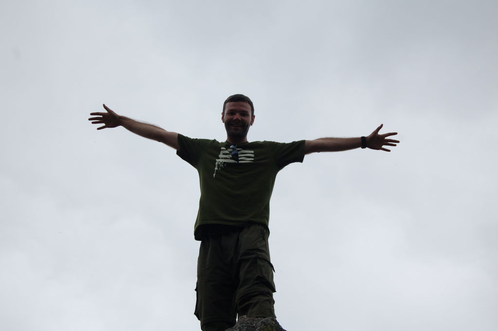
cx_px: 249
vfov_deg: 21.5
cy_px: 166
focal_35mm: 63
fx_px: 871
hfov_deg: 31.9
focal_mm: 42
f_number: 6.3
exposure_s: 1/1600
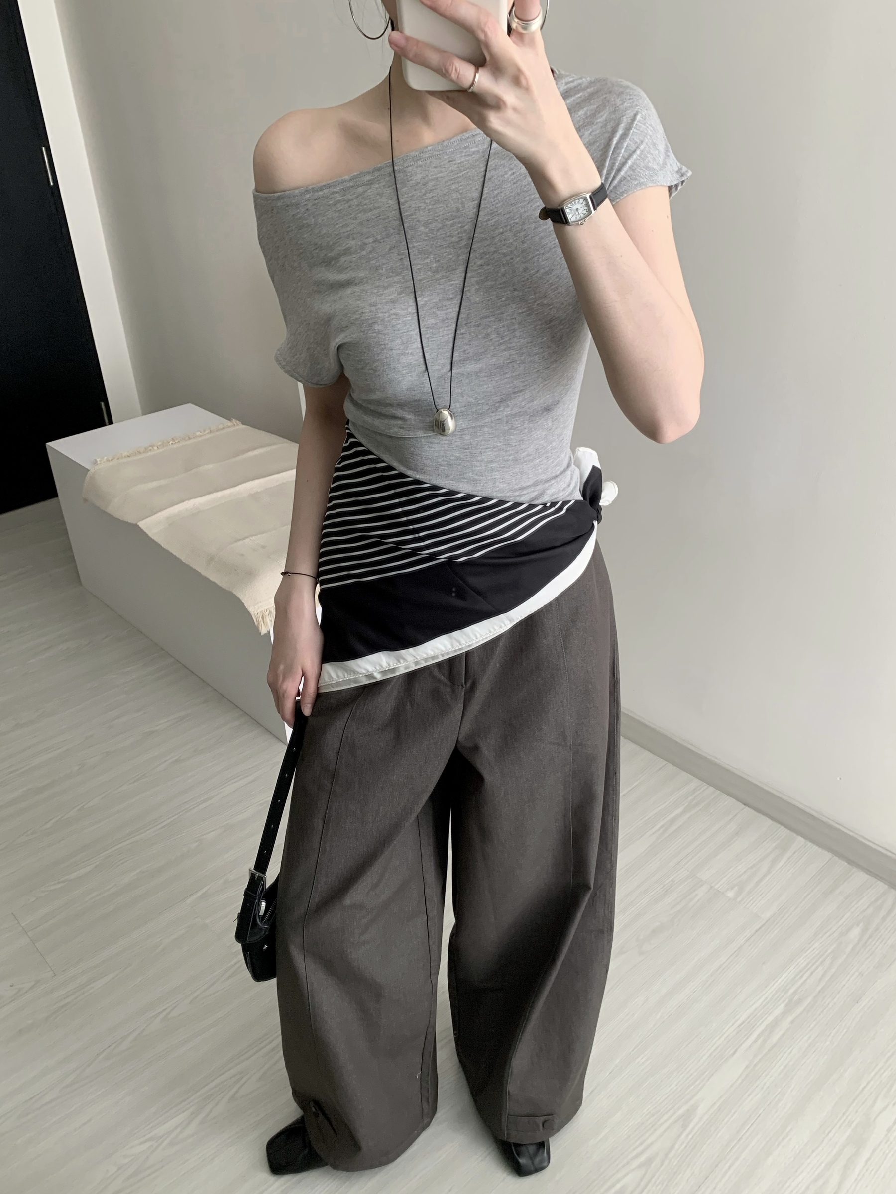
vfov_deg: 67.3
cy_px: 597
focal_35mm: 26
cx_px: 448
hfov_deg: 53.1
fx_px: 897
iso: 100
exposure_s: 1/60
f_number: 1.8
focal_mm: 4.25
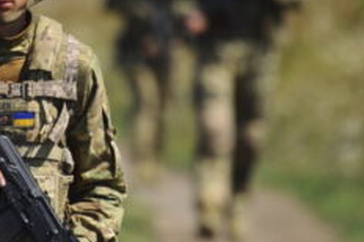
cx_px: -17
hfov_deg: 3.1
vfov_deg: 2.1
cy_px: 105
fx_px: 6694
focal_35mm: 663
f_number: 2.8
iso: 320
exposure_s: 1/5000
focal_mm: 200
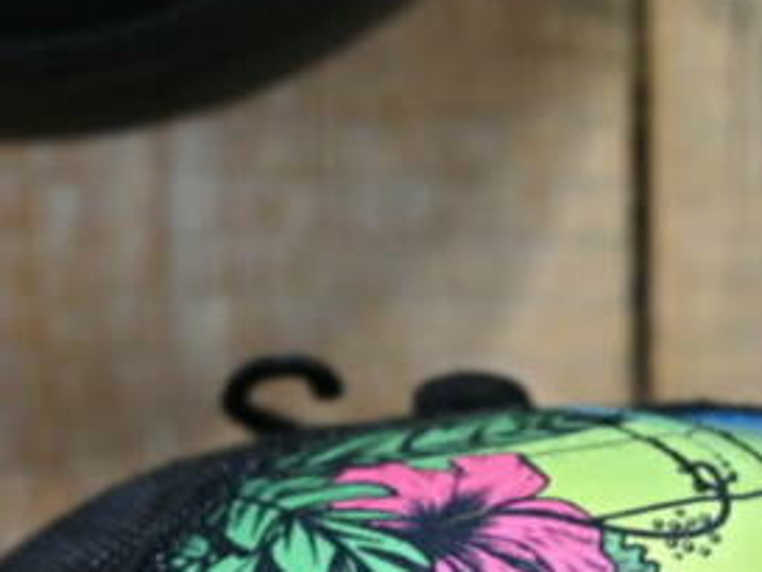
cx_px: 681
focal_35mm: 266
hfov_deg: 7.4
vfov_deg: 5.5
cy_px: 831
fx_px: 5858
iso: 1400
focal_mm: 70
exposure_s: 1/80
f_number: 4
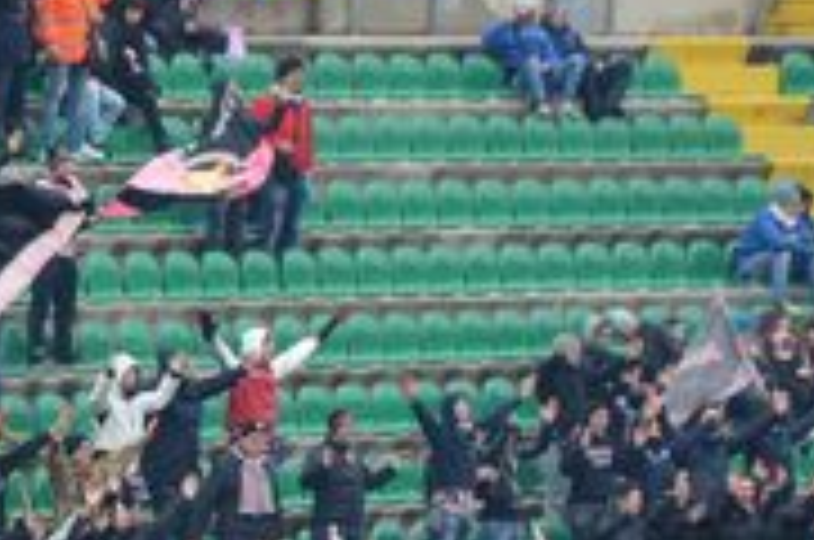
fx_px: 11186
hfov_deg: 4.2
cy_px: 641
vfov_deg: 2.8
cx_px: -72
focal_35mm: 496
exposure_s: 1/125
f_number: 5.6
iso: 200
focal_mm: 105
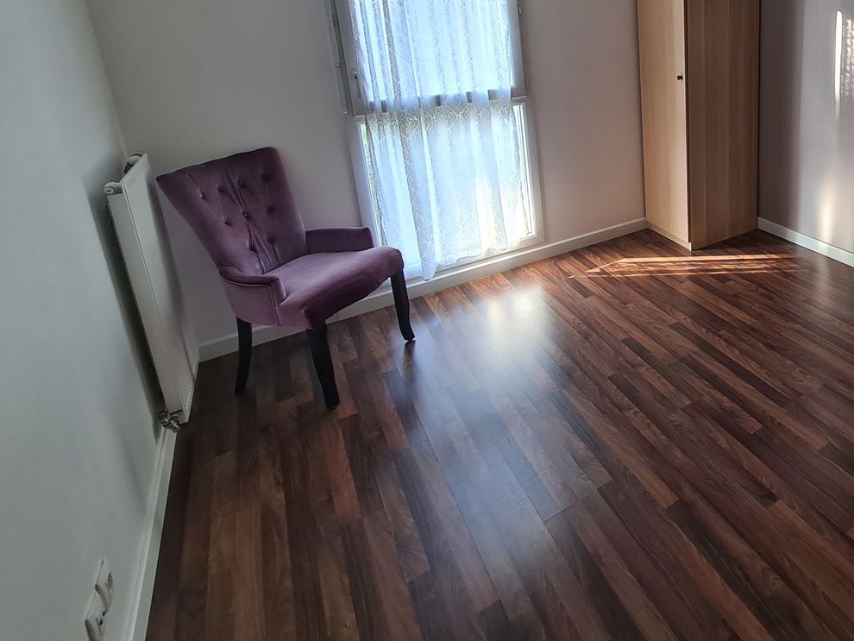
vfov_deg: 58.8
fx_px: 518
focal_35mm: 21
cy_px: 133
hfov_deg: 71.2
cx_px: 681
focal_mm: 2.2
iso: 100
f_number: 2.2
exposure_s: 1/50
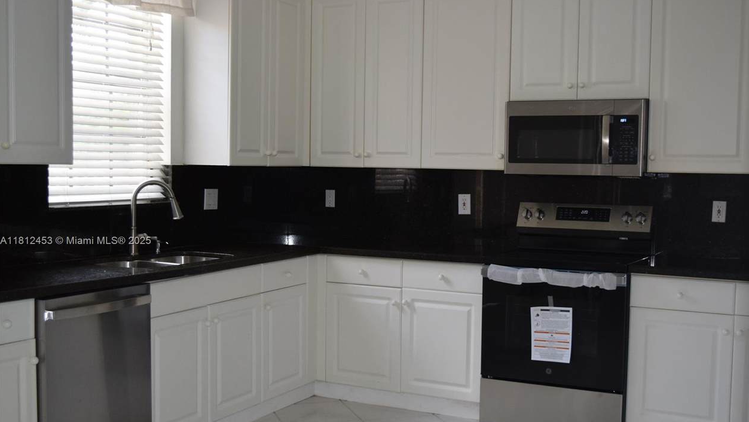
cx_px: 381
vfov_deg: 25.7
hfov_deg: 44.1
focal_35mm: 47
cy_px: 242
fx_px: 924
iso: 800
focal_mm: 29
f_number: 5
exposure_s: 1/100
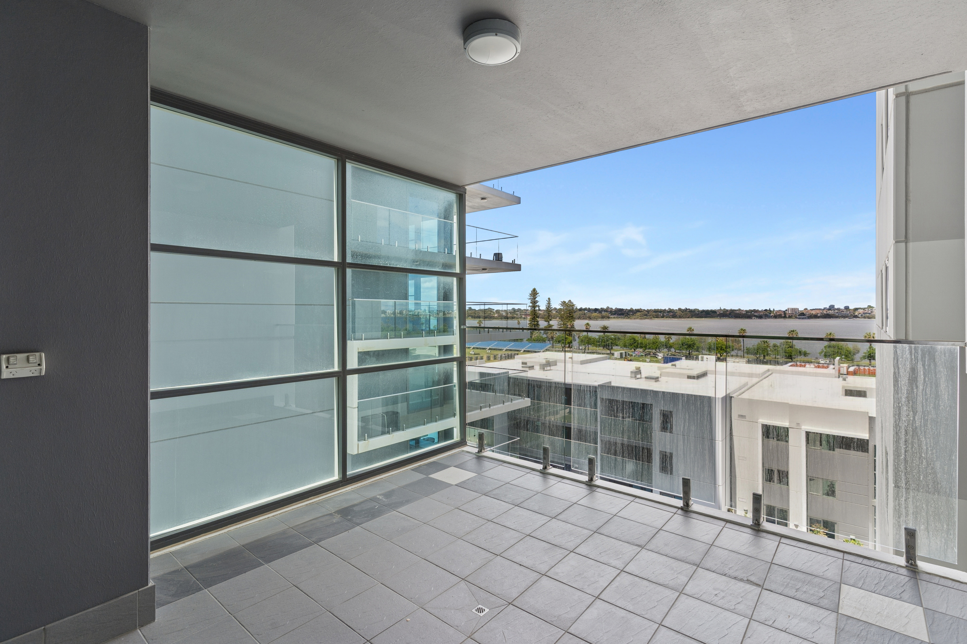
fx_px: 457
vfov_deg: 70.4
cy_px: 322
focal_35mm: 17
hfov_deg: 93.3
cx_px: 484
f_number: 9
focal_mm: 17
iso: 200
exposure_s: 1/80
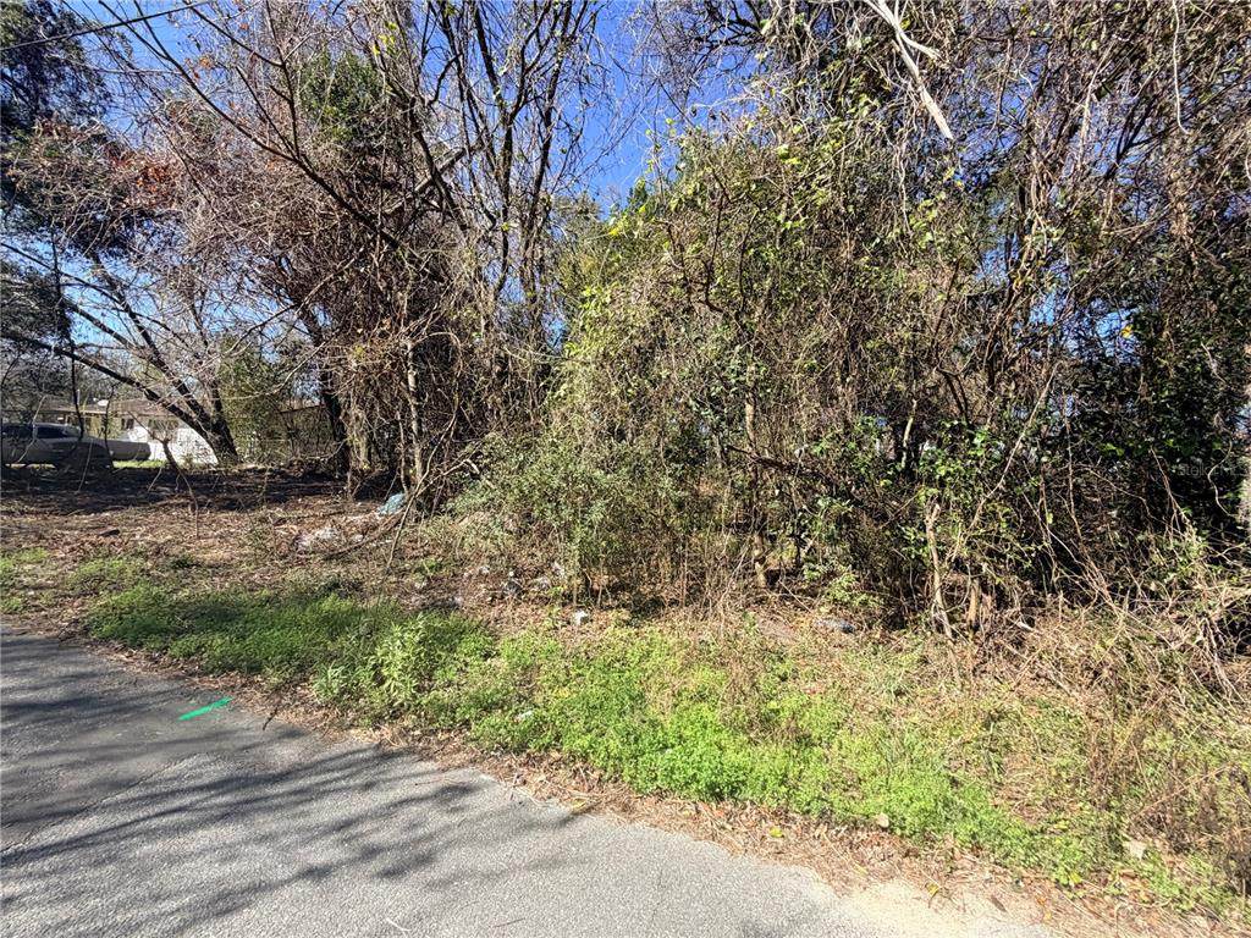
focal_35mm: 14
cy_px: 469
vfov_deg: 85.7
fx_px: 506
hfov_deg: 102.1
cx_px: 626
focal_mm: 2.22
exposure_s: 1/664
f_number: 2.2
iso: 40
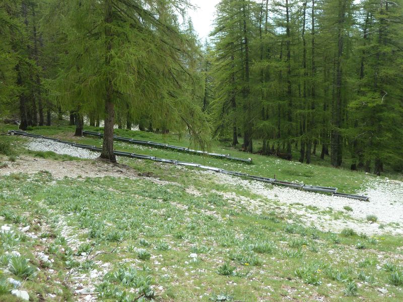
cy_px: 151
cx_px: 202
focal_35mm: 42
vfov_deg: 34.3
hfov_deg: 44.8
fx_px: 489
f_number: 4
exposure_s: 1/125
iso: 80
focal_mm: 6.9
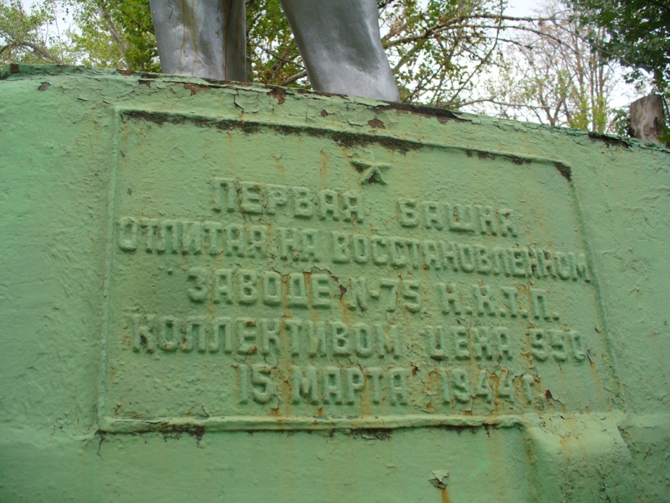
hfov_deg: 50.1
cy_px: 252
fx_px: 716
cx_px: 335
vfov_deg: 38.7
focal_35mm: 37
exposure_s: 1/100
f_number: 2.8
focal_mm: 6.1
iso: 80
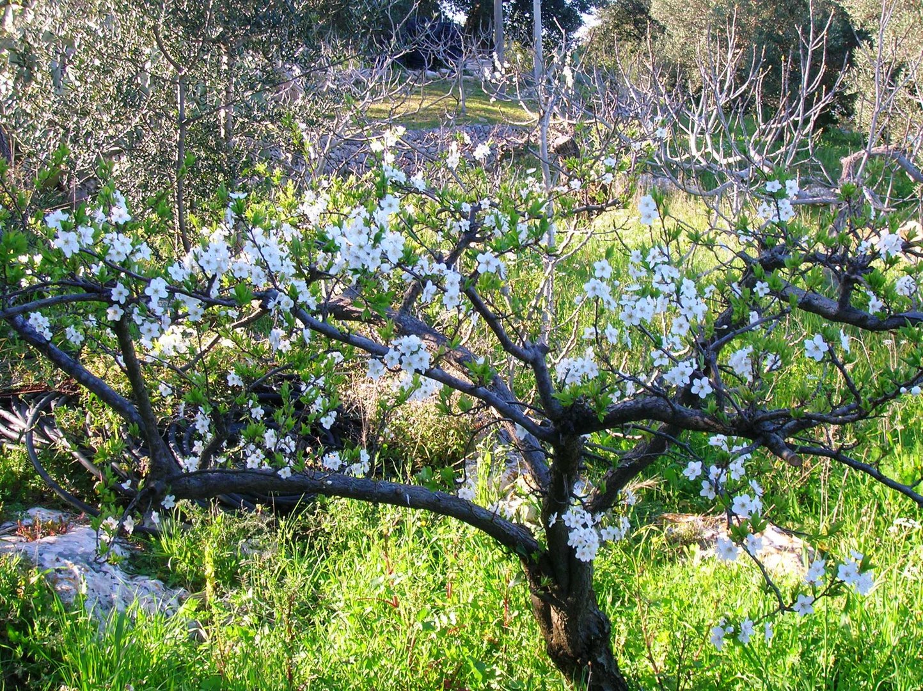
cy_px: 346
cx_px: 462
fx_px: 1226
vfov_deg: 31.5
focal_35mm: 46
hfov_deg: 41.3
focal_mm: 7.7
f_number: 5.4
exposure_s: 1/45.5
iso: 50
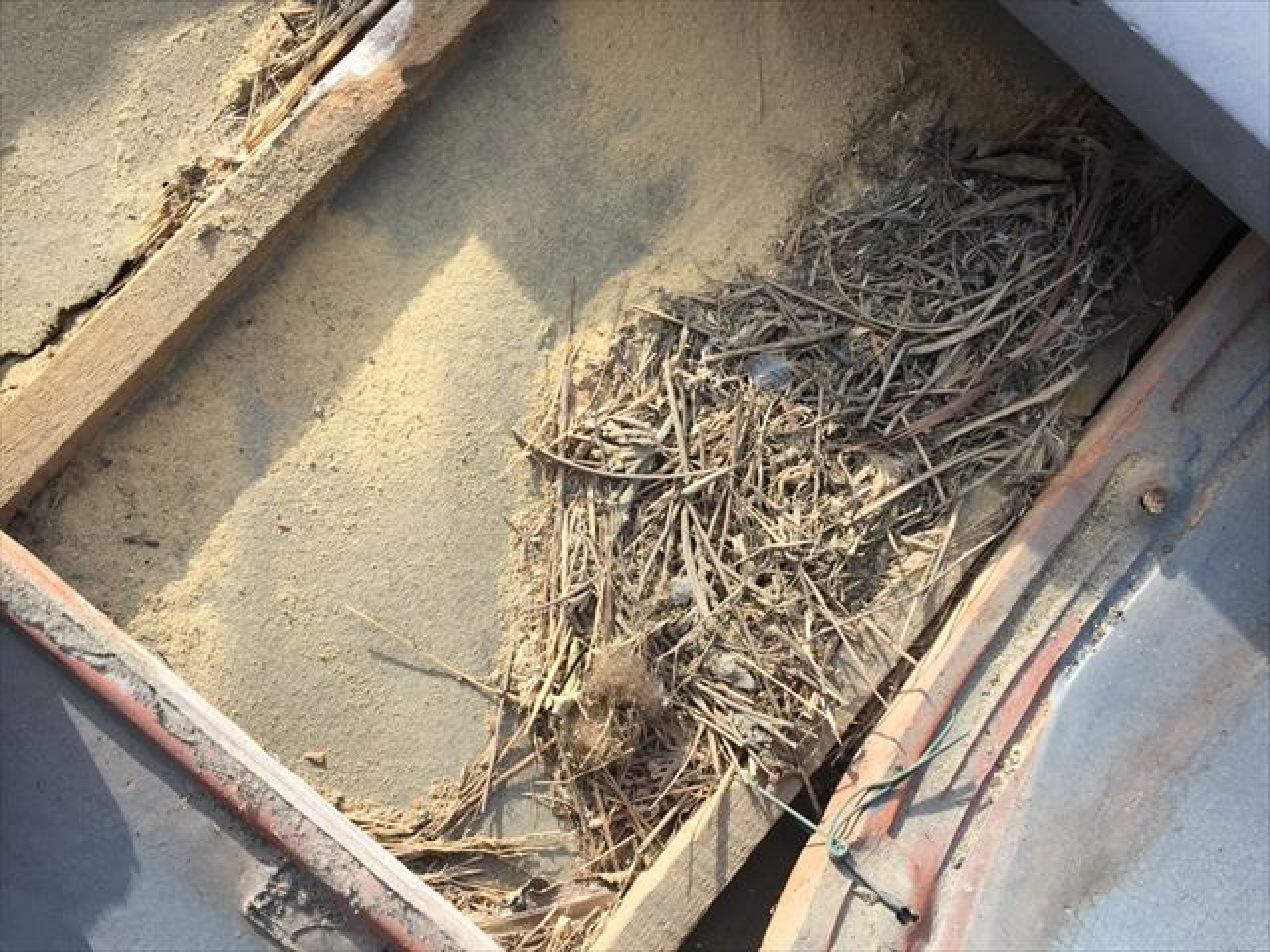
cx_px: 635
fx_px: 1064
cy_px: 476
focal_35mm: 29
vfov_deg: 48.2
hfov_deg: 61.7
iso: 32
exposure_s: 1/527
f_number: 2.2
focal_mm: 4.15
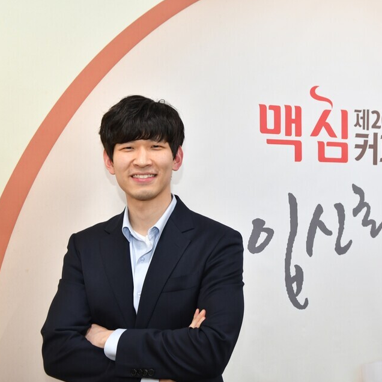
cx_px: 257
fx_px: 624
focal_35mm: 50
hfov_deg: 33.7
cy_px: 191
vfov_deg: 34.0
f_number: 4
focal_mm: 26
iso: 400
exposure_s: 1/80
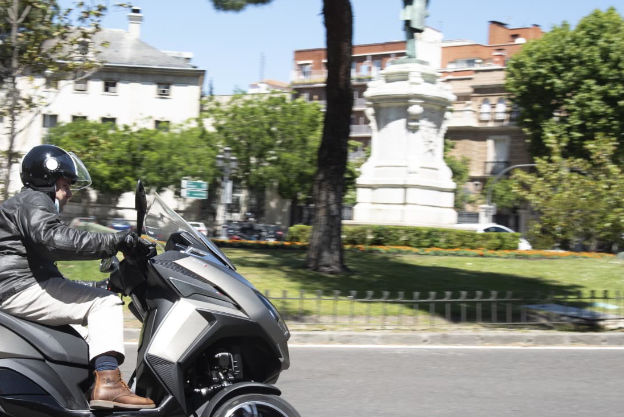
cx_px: 184
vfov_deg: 17.7
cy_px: 225
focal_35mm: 77
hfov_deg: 26.1
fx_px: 1335
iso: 500
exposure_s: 1/500
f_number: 7.1
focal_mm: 44
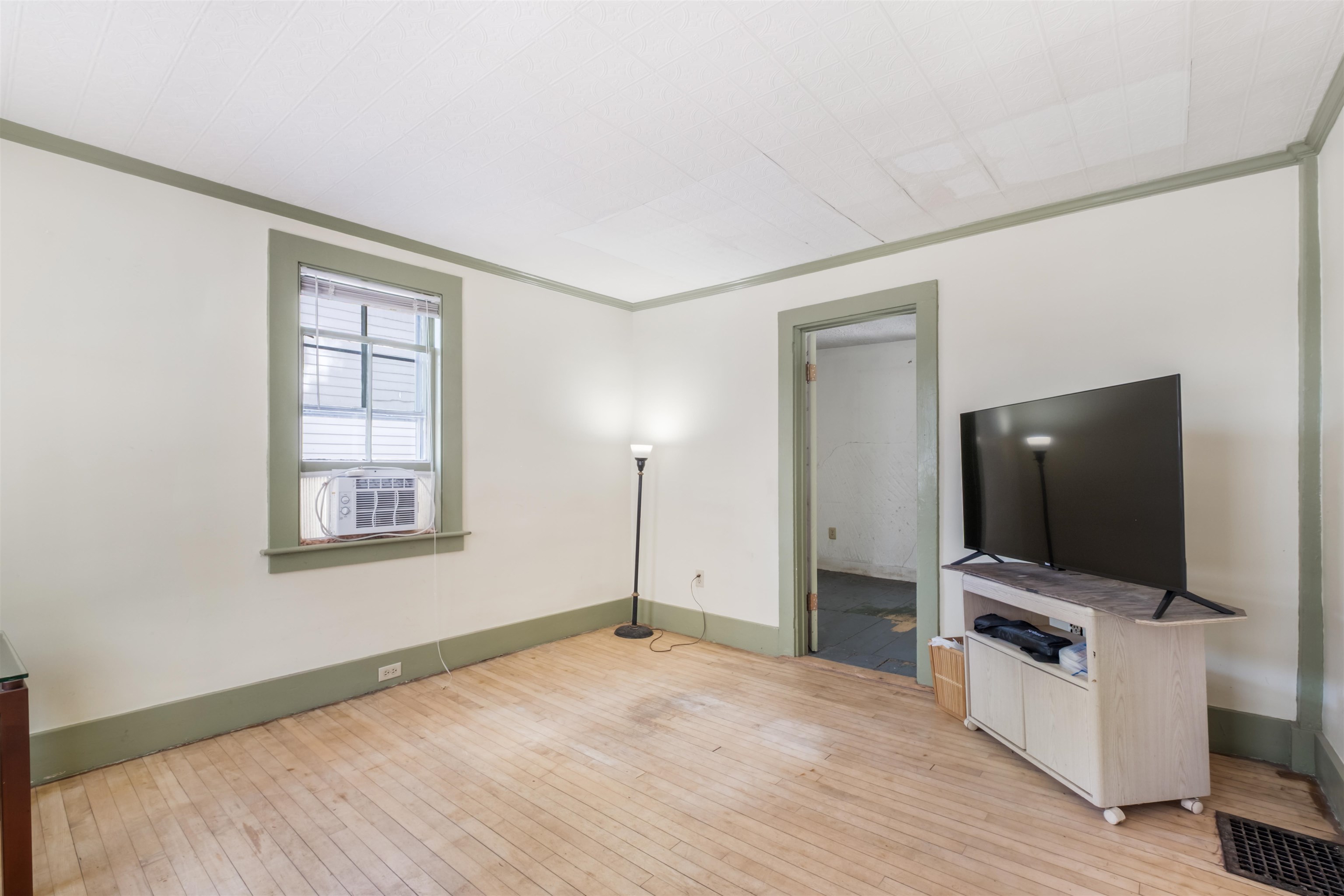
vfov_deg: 77.3
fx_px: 560
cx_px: 672
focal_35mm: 15
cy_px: 448
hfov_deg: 100.4
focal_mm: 10
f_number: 8
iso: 400
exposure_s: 1/80
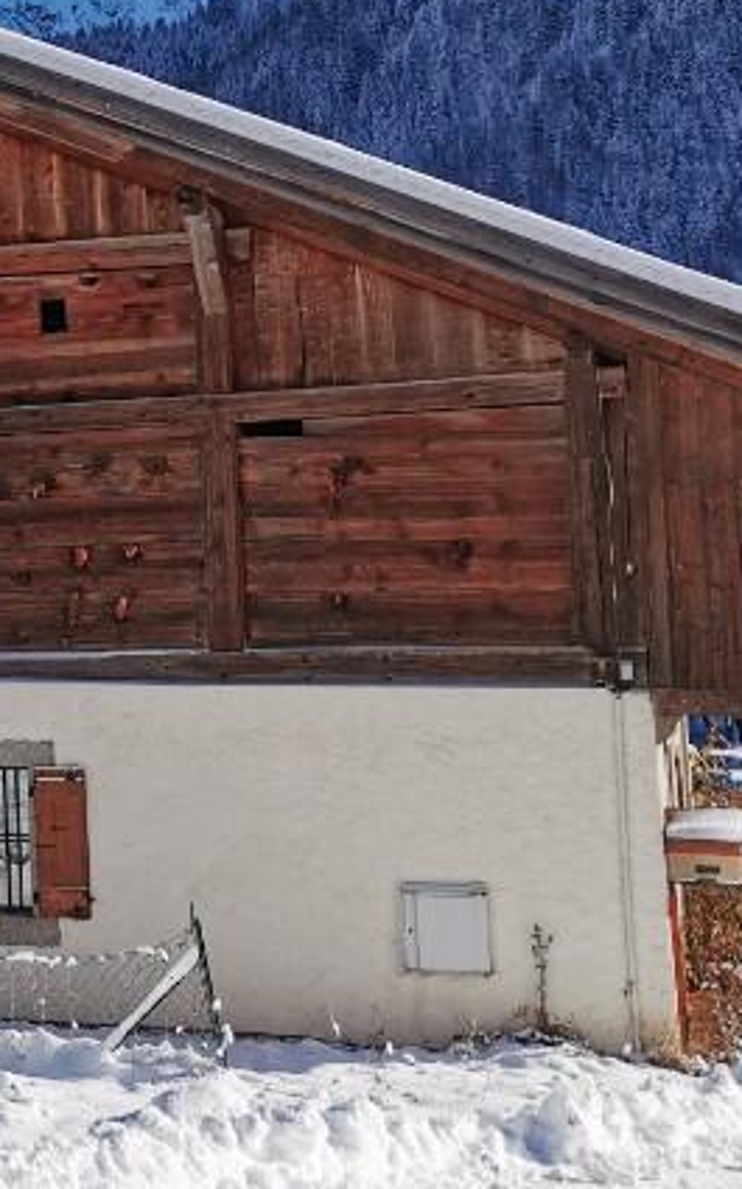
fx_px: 2236
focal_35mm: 69
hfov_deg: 17.7
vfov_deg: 29.5
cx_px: -213
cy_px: 364
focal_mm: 5.58
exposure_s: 1/4566
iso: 50
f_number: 1.8
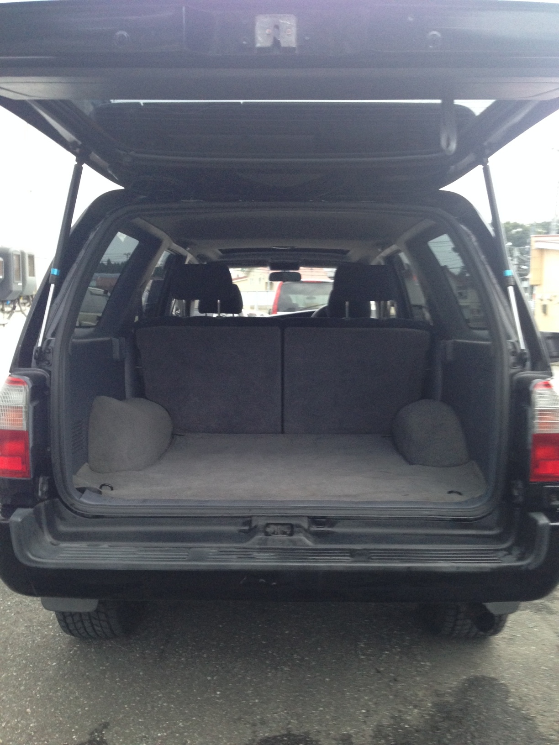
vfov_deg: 55.4
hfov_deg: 42.9
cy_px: 372
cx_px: 280
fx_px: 711
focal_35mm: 33
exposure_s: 1/20
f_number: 2.4
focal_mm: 4.12
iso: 160
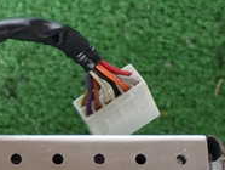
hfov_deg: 14.8
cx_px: 27
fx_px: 859
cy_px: 203
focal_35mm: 132
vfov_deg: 11.1
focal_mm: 7.31
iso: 200
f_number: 2.8
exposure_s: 1/50
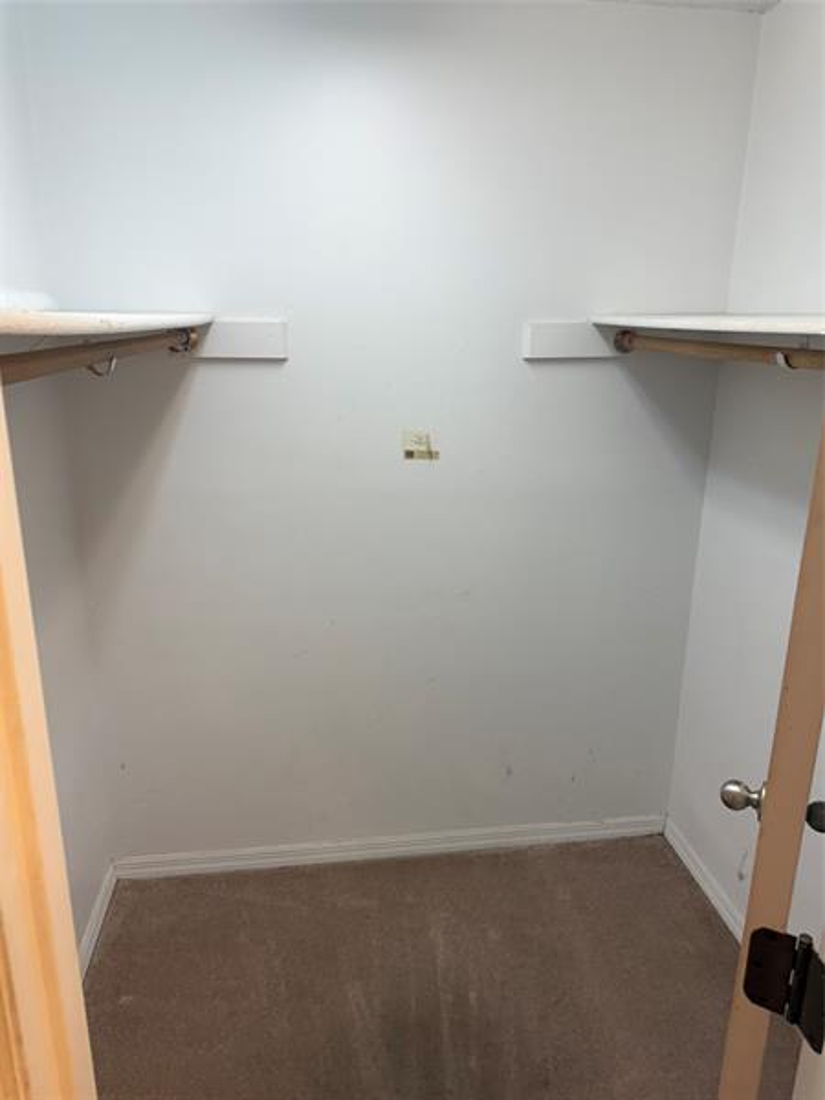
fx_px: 763
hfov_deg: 56.8
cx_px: 412
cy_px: 550
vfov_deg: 71.6
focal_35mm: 24
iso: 125
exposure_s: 1/120
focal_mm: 6.76
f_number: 1.78
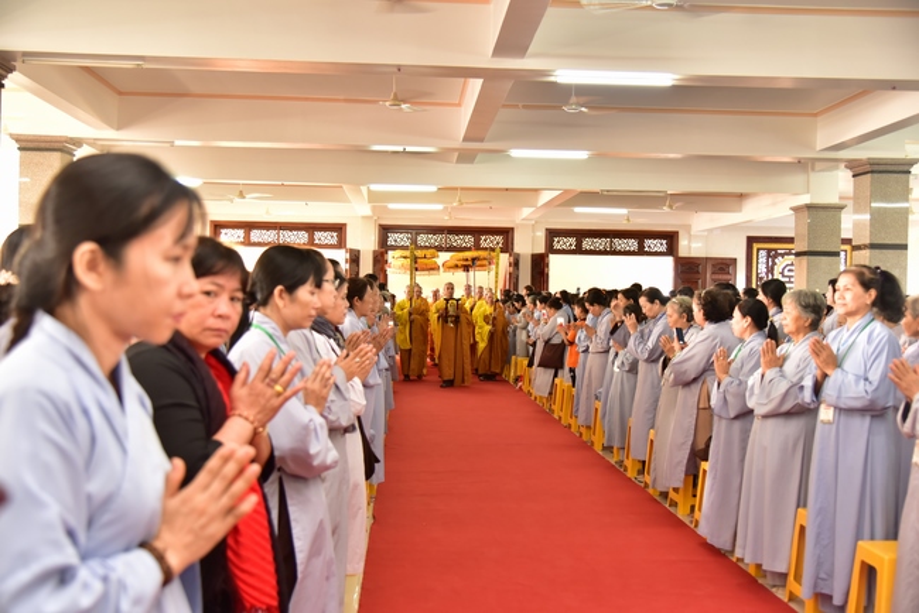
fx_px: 970
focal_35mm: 38
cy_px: 306
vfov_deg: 35.1
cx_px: 460
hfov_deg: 50.7
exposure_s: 1/30
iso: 800
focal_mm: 38
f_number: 4
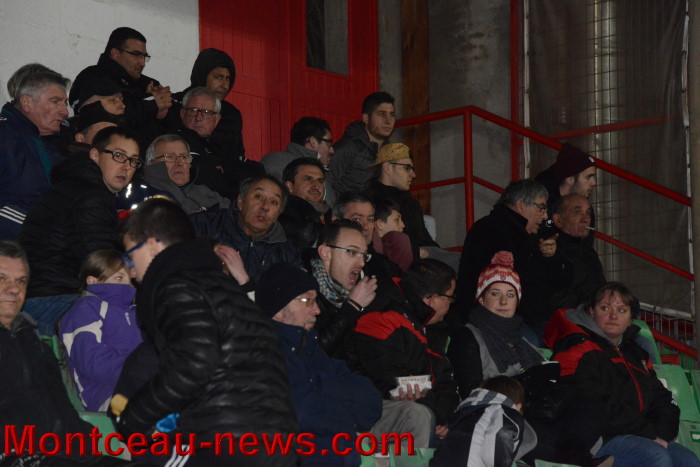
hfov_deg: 11.4
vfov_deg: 7.6
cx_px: 350
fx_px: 3500
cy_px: 234
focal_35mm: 180
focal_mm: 180
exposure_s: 1/200
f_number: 8
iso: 6400
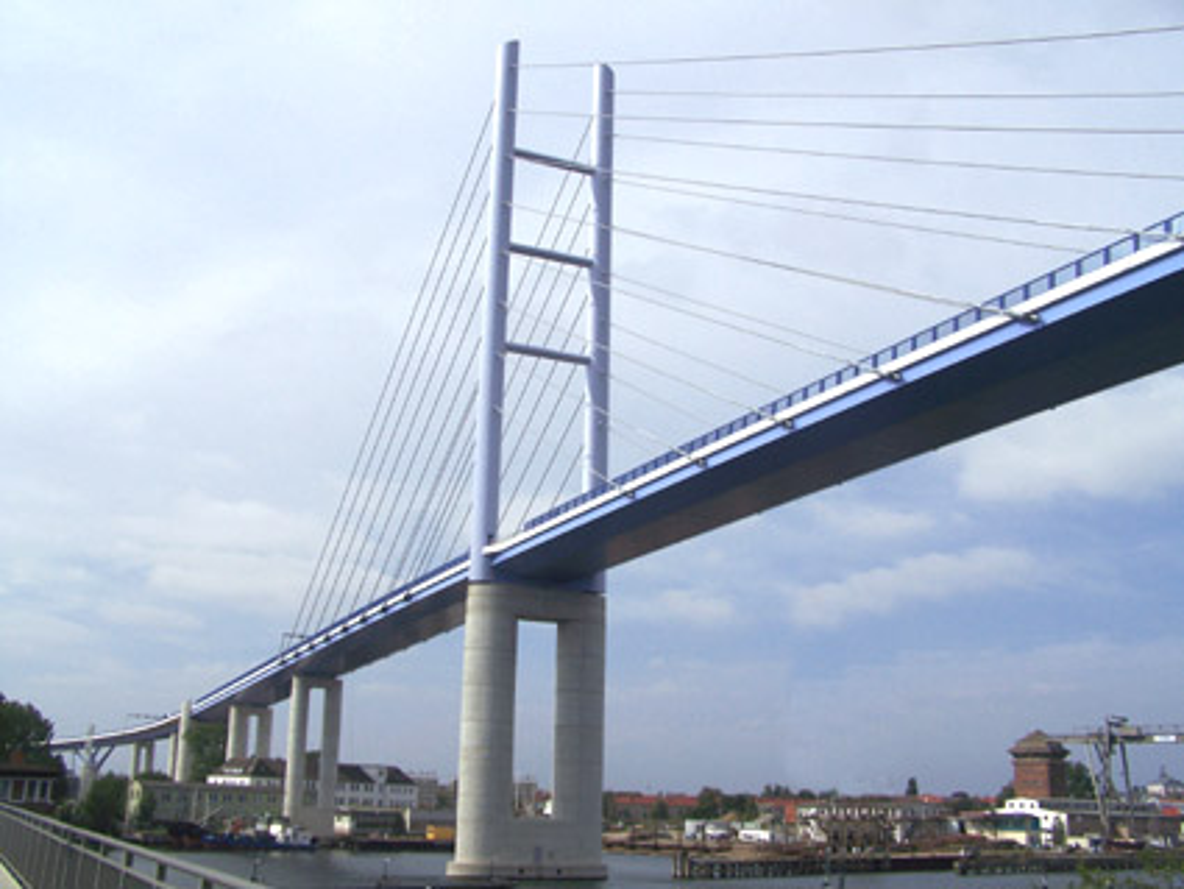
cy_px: 444
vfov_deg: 37.7
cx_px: 592
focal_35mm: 38
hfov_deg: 49.0
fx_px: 1300
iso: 64
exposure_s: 1/640
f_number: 5.6
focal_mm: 6.3
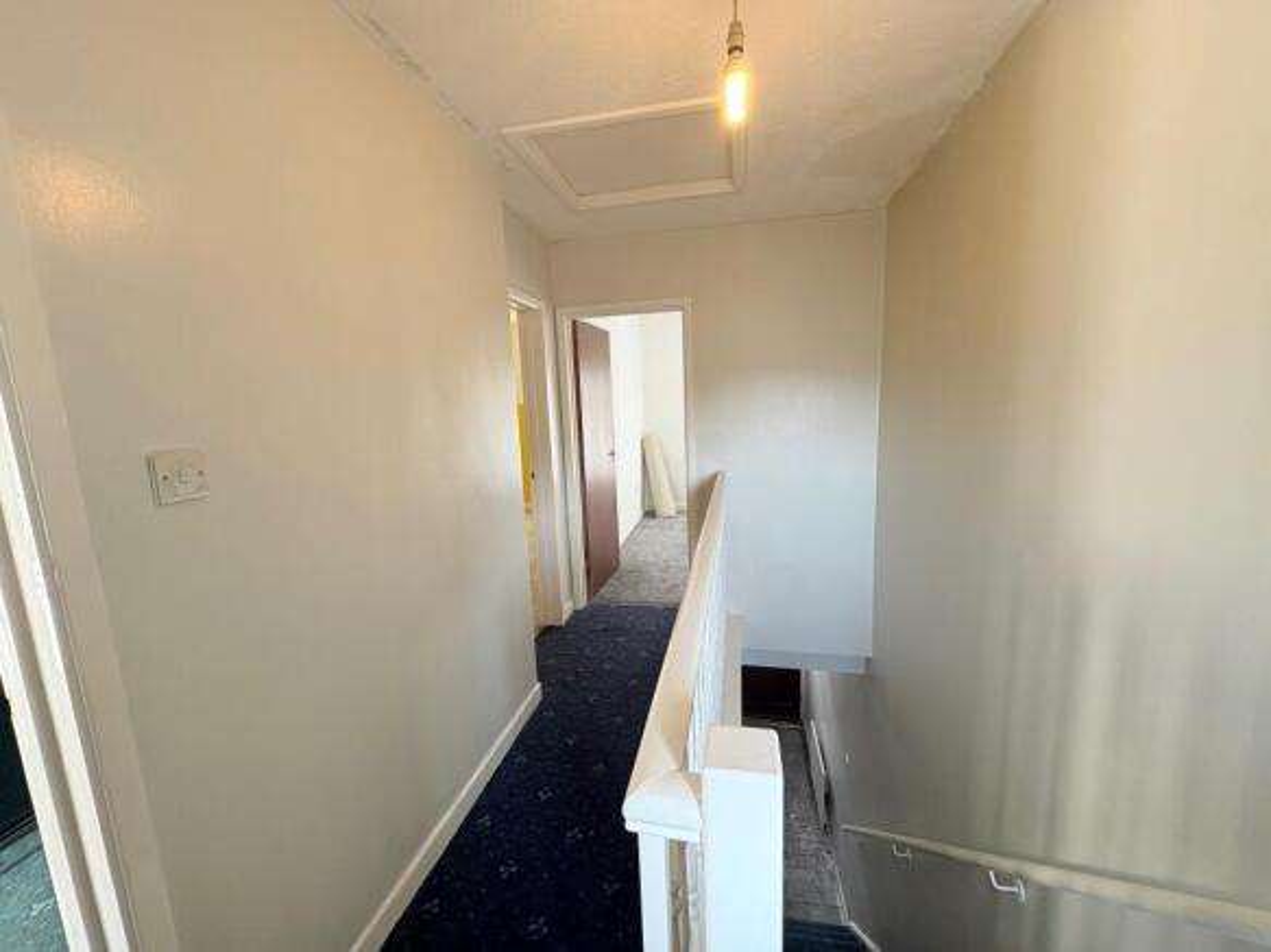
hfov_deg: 102.1
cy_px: 476
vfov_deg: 85.7
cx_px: 636
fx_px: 514
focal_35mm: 14
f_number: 2.2
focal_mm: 2.22
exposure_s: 1/50
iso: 125
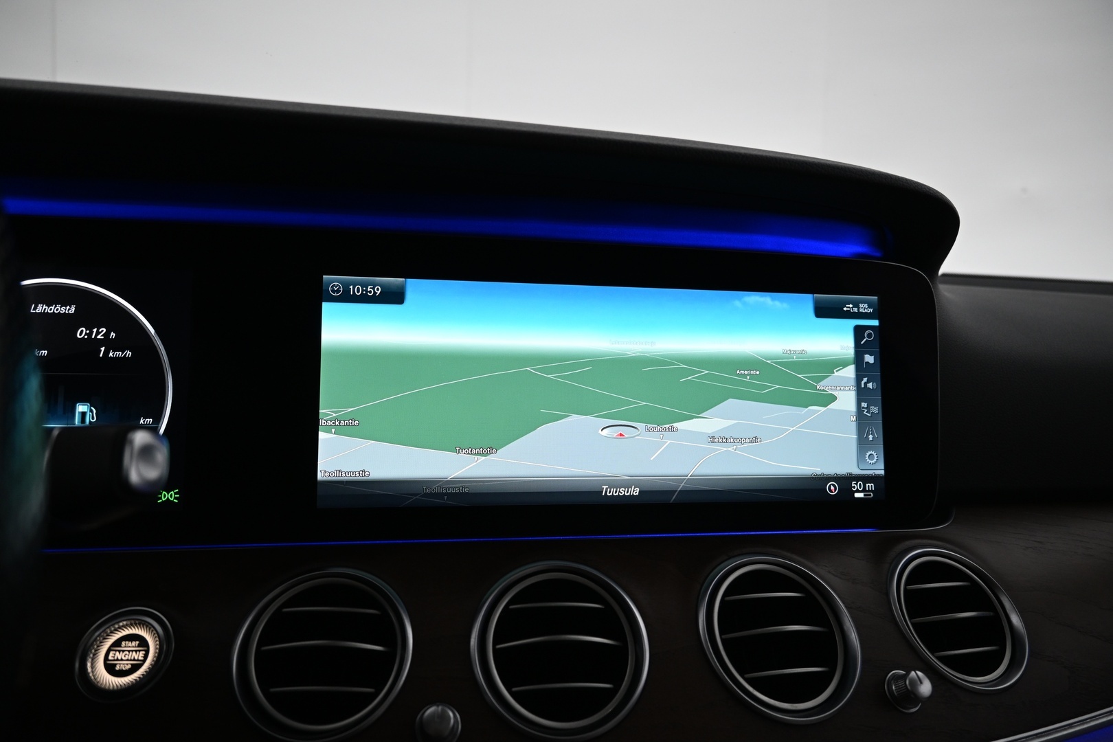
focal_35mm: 24
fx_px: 742
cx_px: 556
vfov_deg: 53.1
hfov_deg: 73.7
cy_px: 371
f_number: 4
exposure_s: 1/50
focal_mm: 16
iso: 640
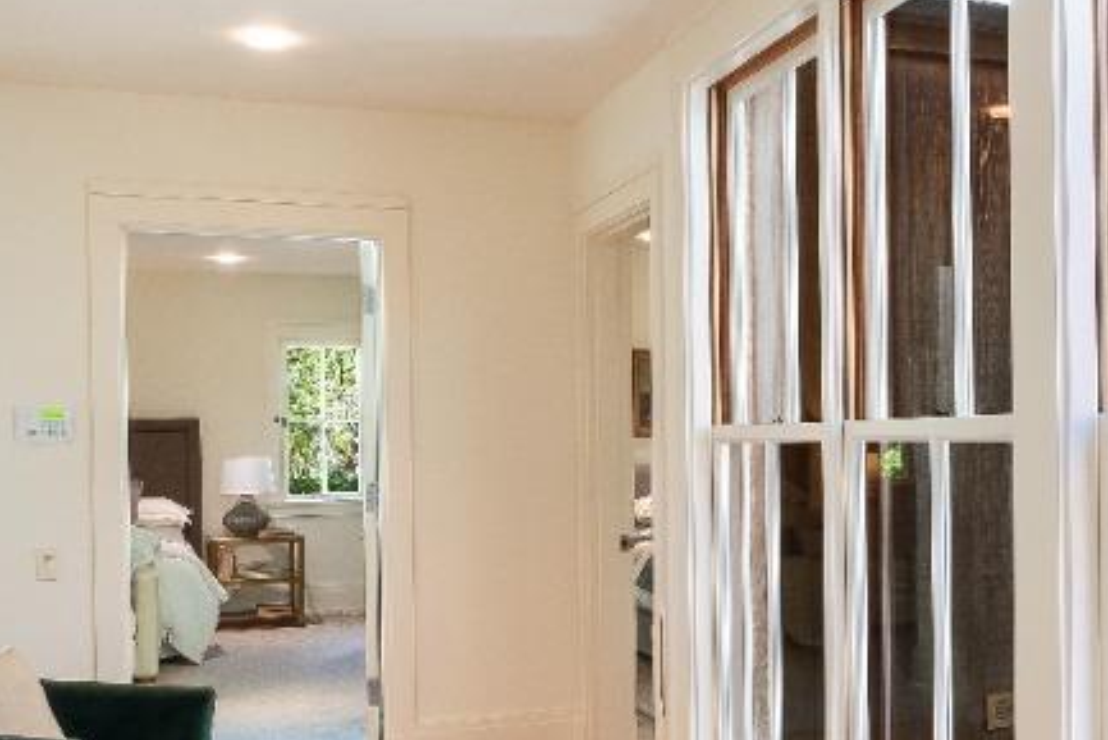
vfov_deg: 29.8
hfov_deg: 42.3
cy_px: 430
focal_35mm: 45
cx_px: 829
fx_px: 1385
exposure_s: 1/3
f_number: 14
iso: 100
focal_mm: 13
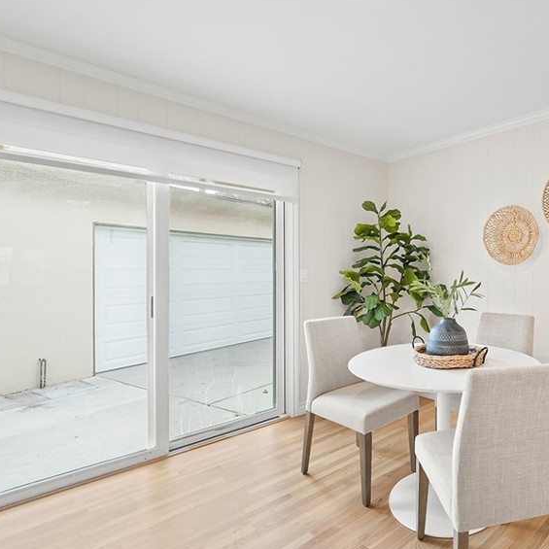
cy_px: 270
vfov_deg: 74.8
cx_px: 425
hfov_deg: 68.9
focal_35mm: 20
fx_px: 359
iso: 800
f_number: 5.6
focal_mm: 13
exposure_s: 1/15
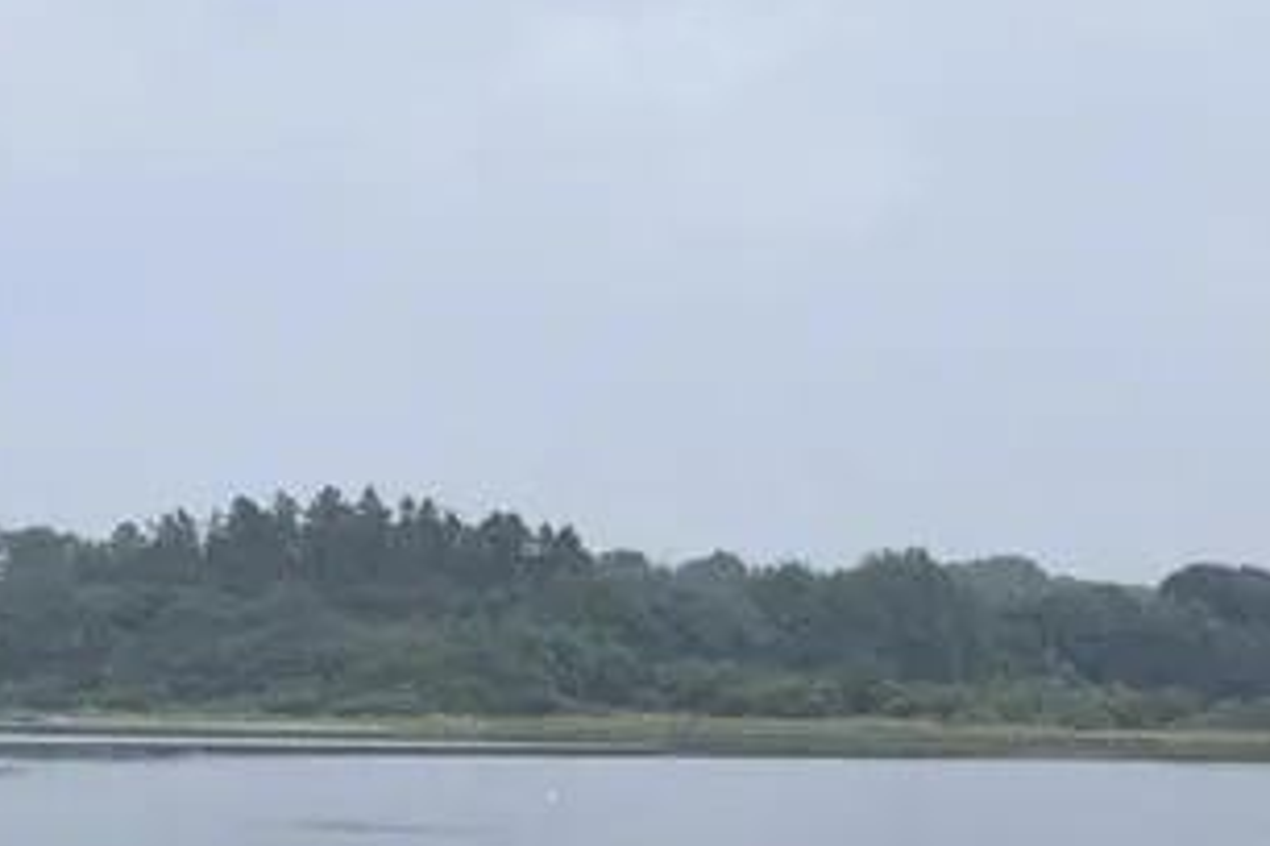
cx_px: 855
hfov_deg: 16.1
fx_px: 4480
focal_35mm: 127
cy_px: 746
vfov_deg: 10.7
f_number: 10
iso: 200
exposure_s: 1/400
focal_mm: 24
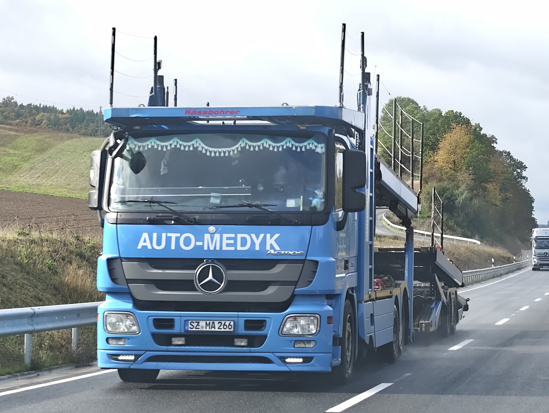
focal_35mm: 85
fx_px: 1350
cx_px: 274
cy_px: 206
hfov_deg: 23.0
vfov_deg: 17.4
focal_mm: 22.5
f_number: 2.3
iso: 500
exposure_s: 1/800
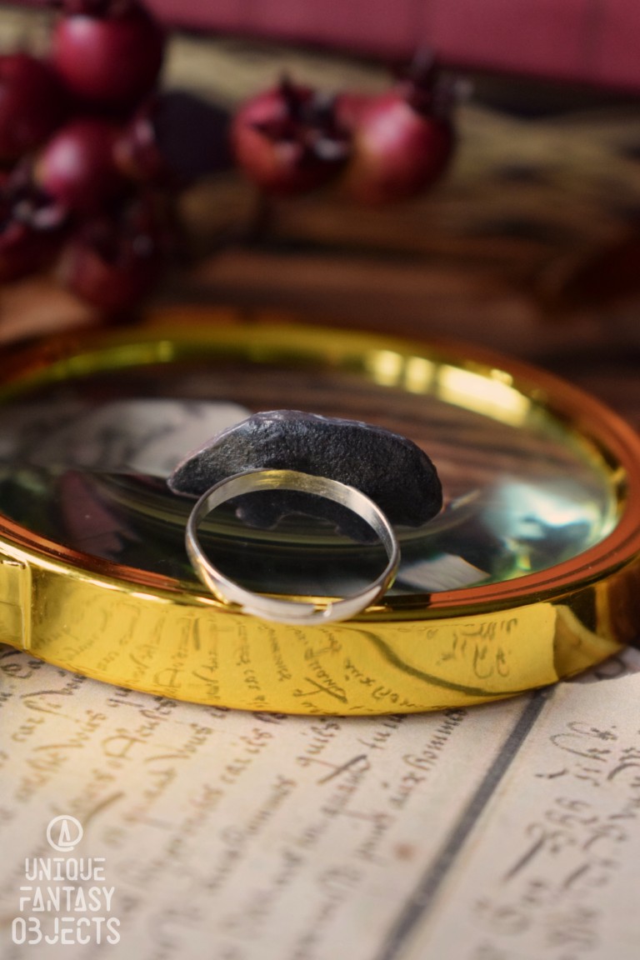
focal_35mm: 82
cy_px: 480
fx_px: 2200
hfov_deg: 16.6
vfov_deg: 24.6
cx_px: 320
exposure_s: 1/60
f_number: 5.6
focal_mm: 55
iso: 2500
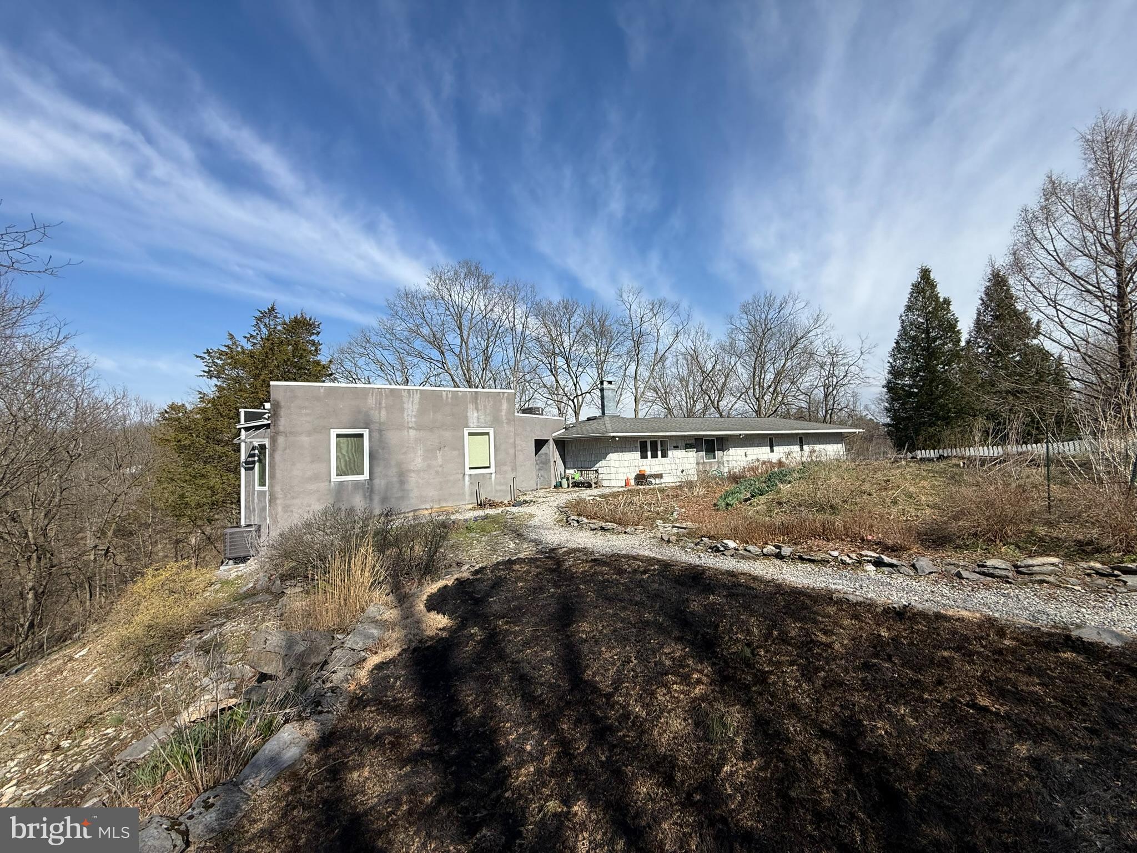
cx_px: 568
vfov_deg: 85.7
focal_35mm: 14
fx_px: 460
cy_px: 426
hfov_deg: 102.1
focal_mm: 2.22
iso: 50
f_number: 2.2
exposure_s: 1/2506
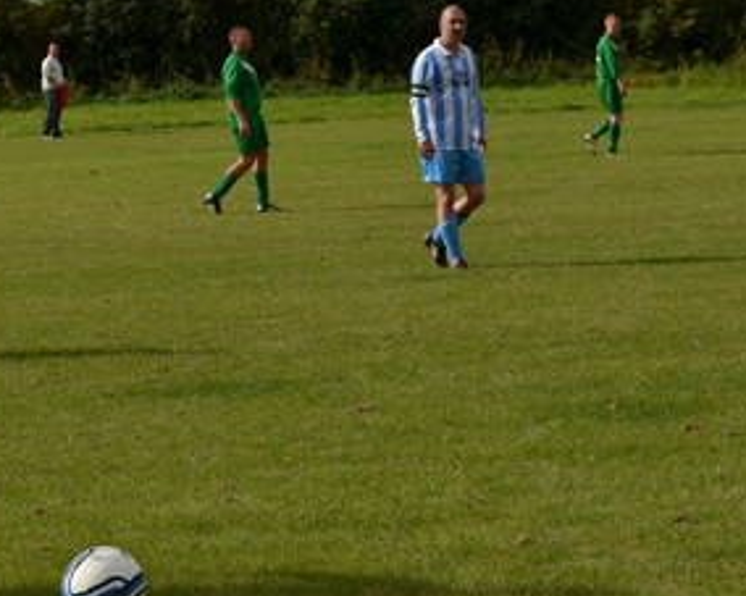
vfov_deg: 10.0
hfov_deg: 12.4
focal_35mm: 154
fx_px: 3397
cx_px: 75
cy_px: 339
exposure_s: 1/500
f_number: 8
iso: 100
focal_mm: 55
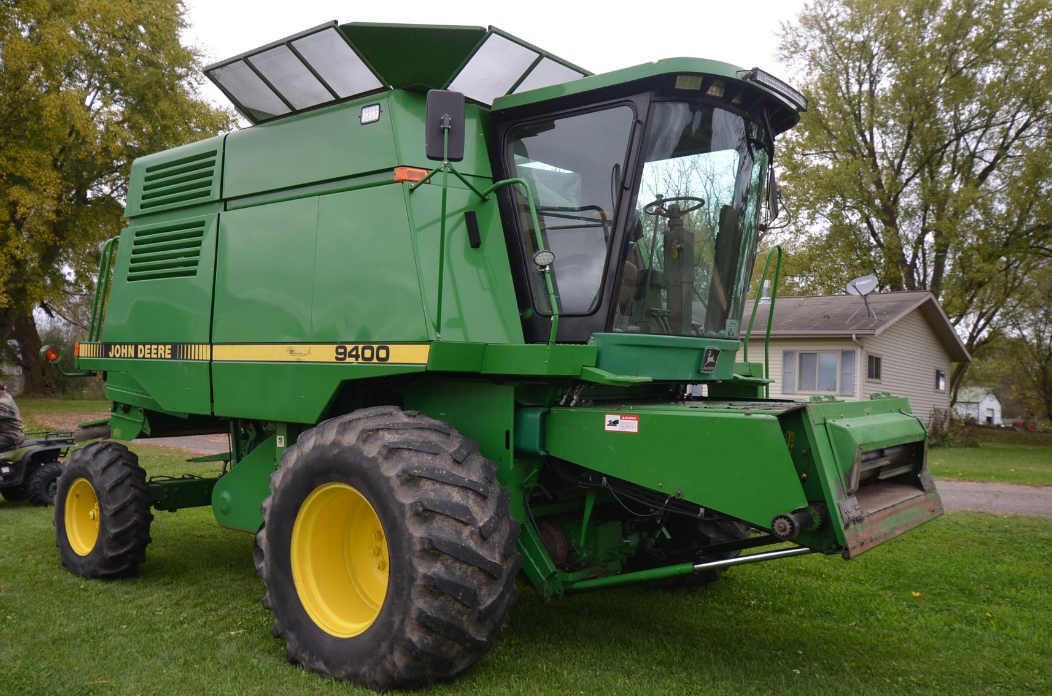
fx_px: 875
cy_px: 348
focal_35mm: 30
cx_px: 526
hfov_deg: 62.0
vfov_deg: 43.4
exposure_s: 1/160
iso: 200
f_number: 6.3
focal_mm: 20
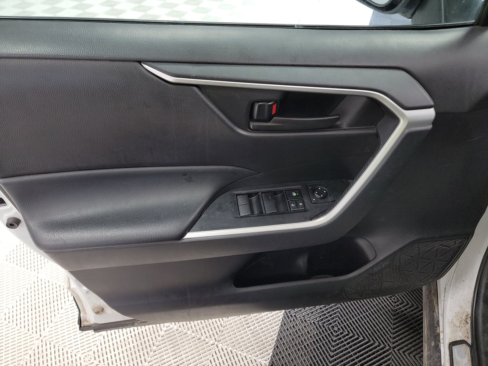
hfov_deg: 71.6
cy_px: 183
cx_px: 244
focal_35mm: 24
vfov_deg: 56.8
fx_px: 338
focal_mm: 6.7
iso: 153
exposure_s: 1/59
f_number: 1.8
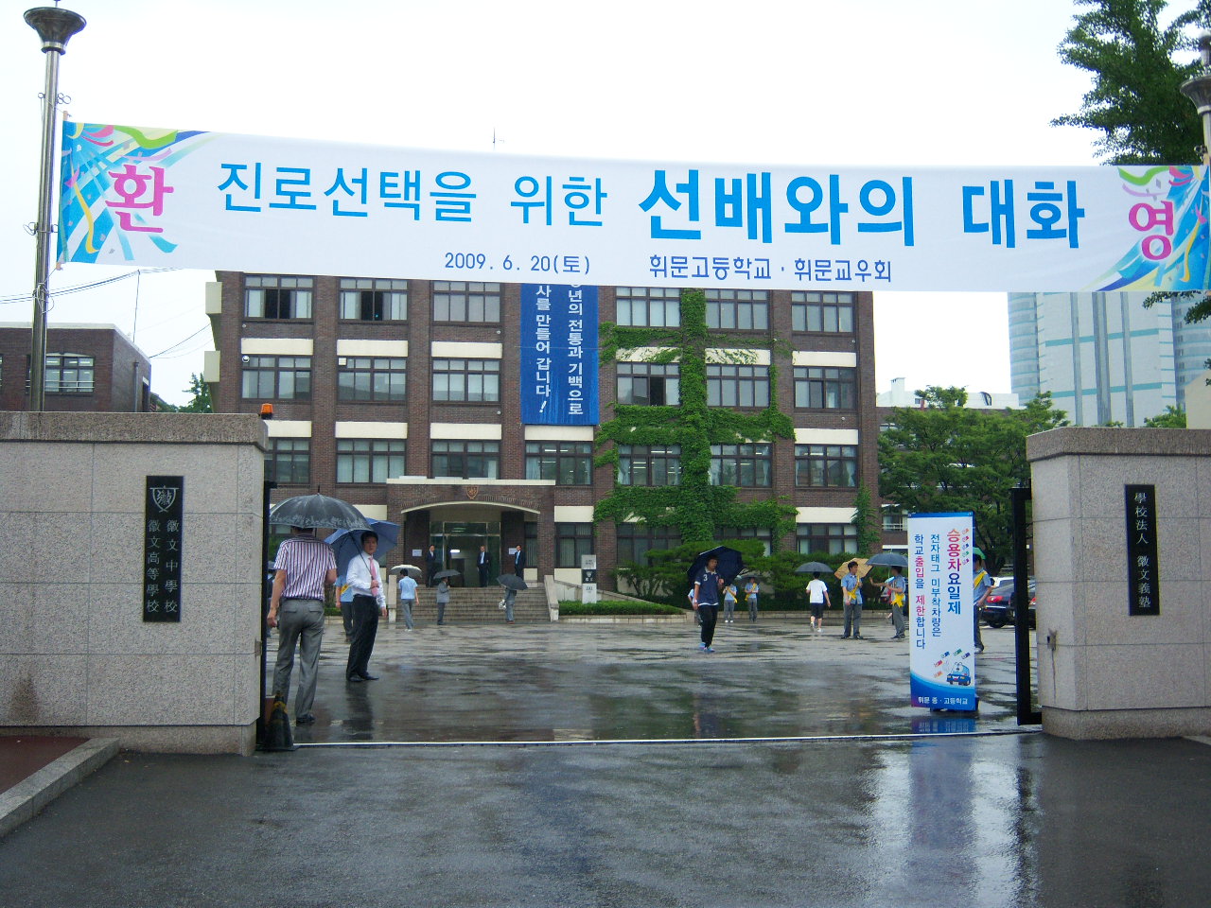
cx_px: 606
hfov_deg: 51.4
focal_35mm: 36
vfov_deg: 39.7
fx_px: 1259
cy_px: 454
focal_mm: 7.5
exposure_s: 1/160
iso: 80
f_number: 2.8
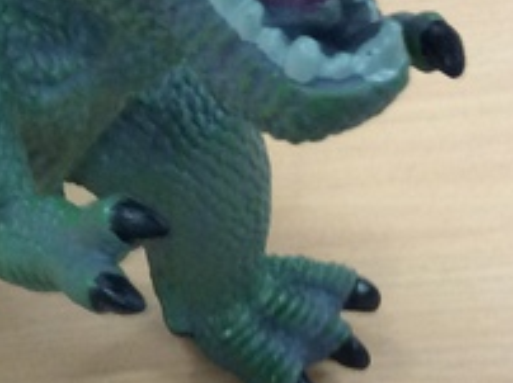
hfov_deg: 15.2
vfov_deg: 11.6
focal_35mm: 127
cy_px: 142
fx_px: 1880
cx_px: -8
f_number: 2.4
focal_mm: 3.3
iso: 80
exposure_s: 1/25
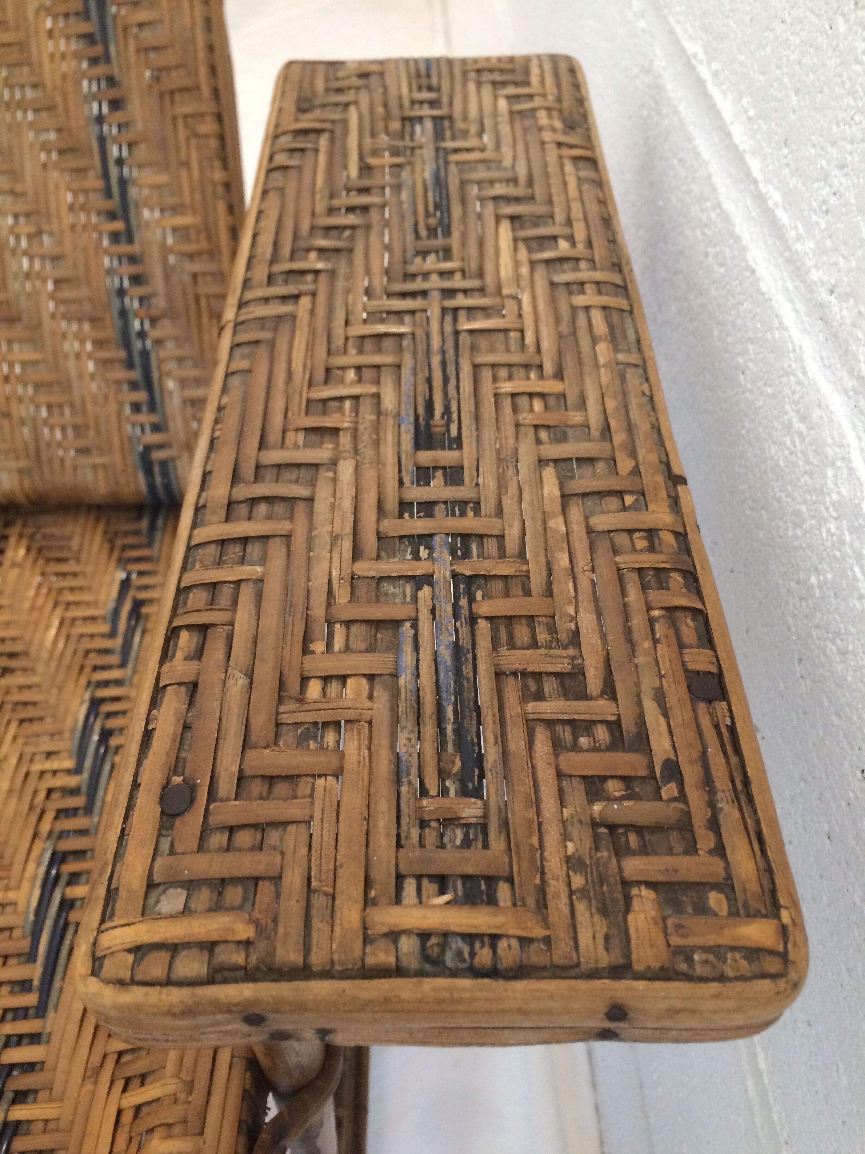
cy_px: 577
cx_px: 432
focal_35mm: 29
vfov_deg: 61.7
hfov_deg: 48.2
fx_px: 966
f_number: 2.2
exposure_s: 1/33
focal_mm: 4.15
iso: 250
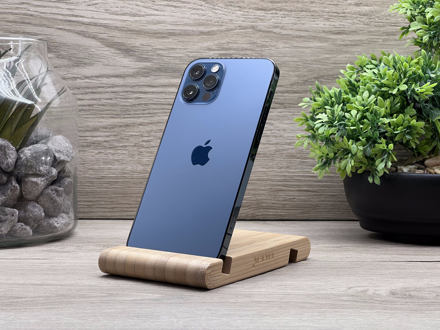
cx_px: 220
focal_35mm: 77
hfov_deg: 25.3
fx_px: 979
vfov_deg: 19.1
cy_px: 165
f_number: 2.8
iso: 80
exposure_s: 1/100
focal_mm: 9
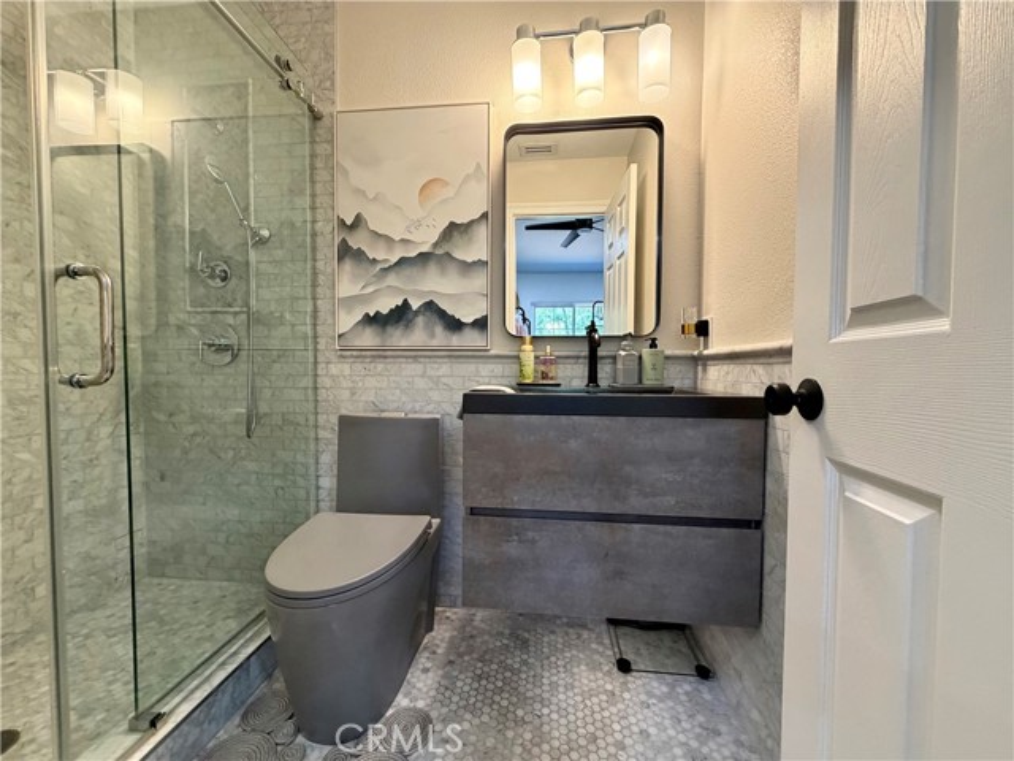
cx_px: 507
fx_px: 410
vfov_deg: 85.7
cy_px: 380
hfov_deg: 102.1
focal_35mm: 14
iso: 320
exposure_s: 1/60
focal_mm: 2.22
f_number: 2.2
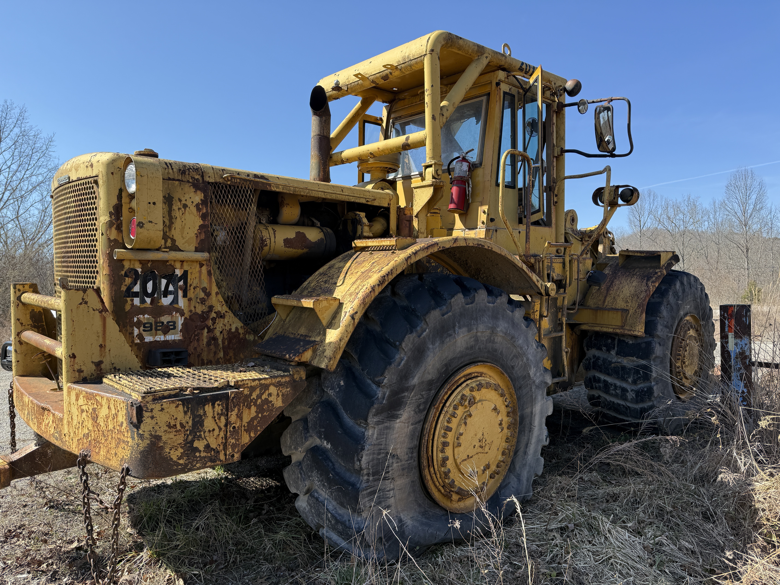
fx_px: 541
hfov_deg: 71.6
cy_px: 292
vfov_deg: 56.8
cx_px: 390
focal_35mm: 24
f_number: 1.78
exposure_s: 1/1812
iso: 80
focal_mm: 6.76
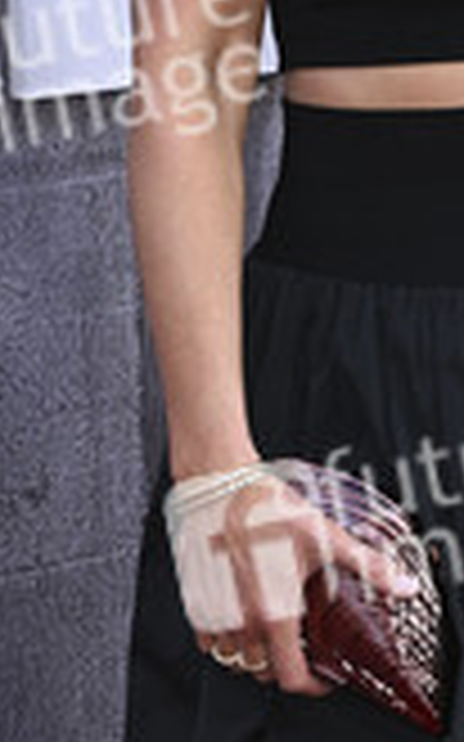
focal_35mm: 185
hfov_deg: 7.0
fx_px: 3746
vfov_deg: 11.1
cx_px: 527
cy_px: -148
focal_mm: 75
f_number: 6.3
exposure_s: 1/250
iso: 800
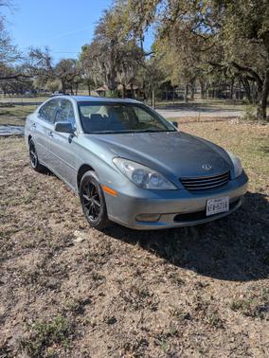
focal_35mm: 24
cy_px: 179
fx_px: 248
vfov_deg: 71.6
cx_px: 134
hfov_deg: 56.9
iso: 28
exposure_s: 1/17544
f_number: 1.7
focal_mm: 4.53
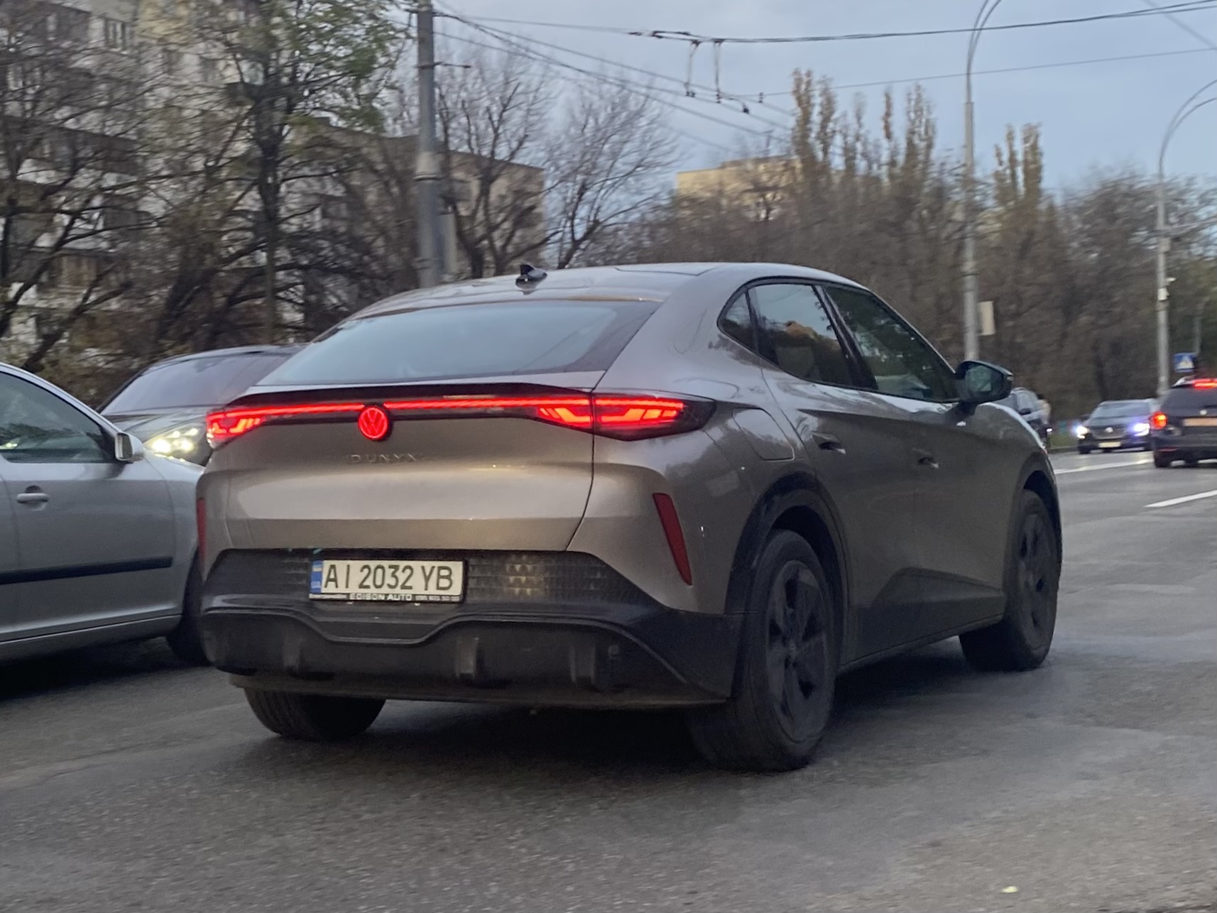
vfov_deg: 53.1
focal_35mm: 26
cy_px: 456
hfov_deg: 67.3
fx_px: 914
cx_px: 608
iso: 64
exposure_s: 1/122
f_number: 1.8
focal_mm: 4.25
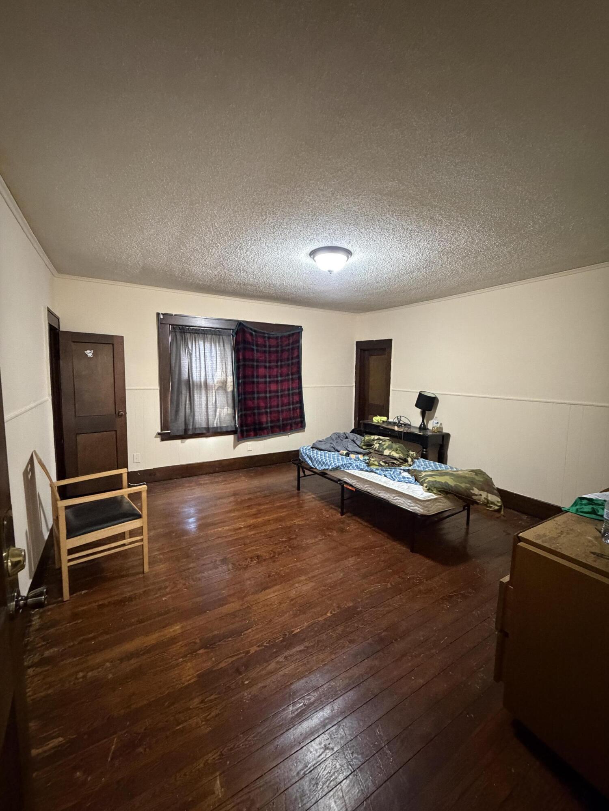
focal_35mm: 14
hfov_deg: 85.7
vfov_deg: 102.1
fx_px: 328
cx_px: 304
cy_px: 406
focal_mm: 2.22
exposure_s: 1/40
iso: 1000
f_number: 2.2
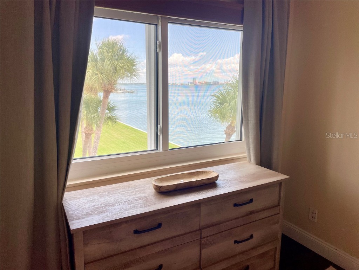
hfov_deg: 67.3
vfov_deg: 53.1
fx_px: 270
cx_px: 180
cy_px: 135
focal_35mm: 26
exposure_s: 1/427
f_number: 1.6
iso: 32
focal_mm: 4.2
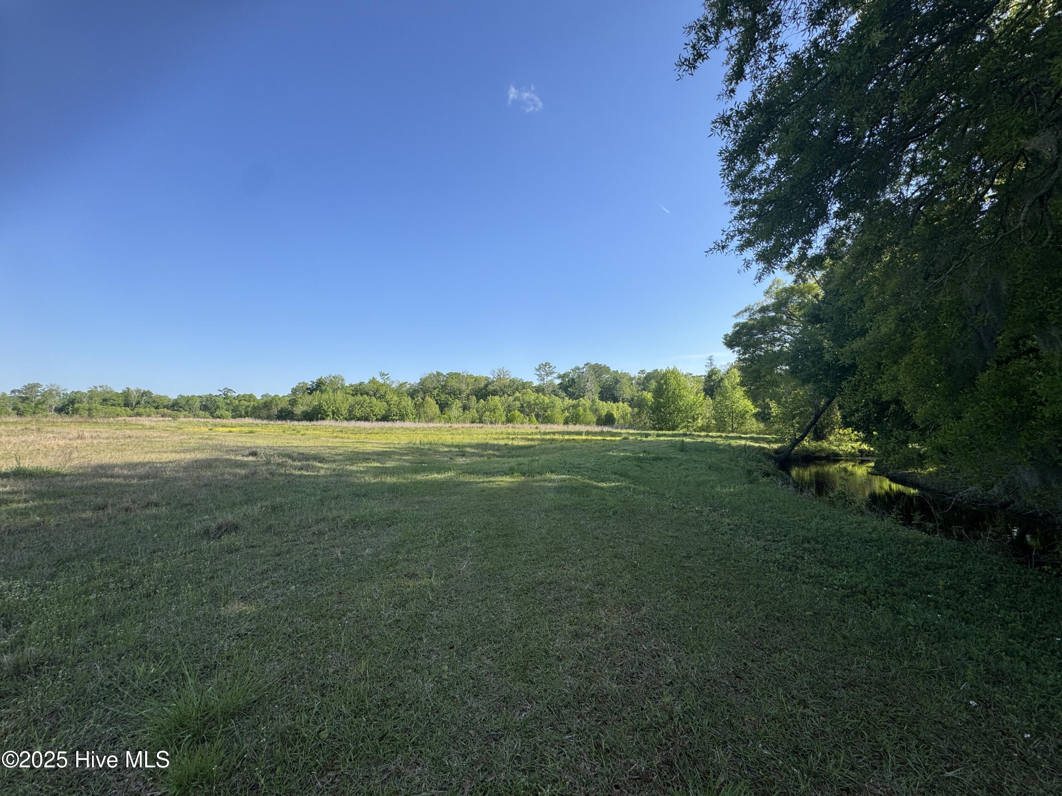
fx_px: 430
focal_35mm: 14
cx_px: 531
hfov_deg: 102.1
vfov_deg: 85.7
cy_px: 398
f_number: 2.2
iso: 50
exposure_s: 1/1370
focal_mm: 2.22
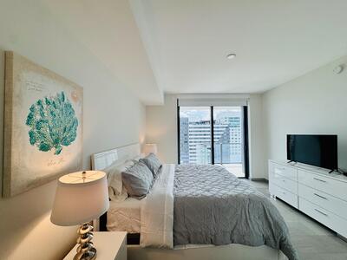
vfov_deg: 85.7
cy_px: 130
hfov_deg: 102.1
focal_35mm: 14
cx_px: 174
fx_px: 140
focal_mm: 2.22
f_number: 2.2
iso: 40
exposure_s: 1/297
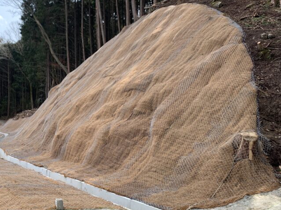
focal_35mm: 39
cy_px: 104
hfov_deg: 46.2
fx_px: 317
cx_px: 71
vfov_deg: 36.8
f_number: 1.8
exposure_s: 1/537
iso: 25
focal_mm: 4.25
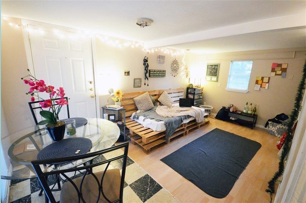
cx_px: 153
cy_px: 102
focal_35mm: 15
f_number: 4
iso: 3200
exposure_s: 1/40
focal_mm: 10
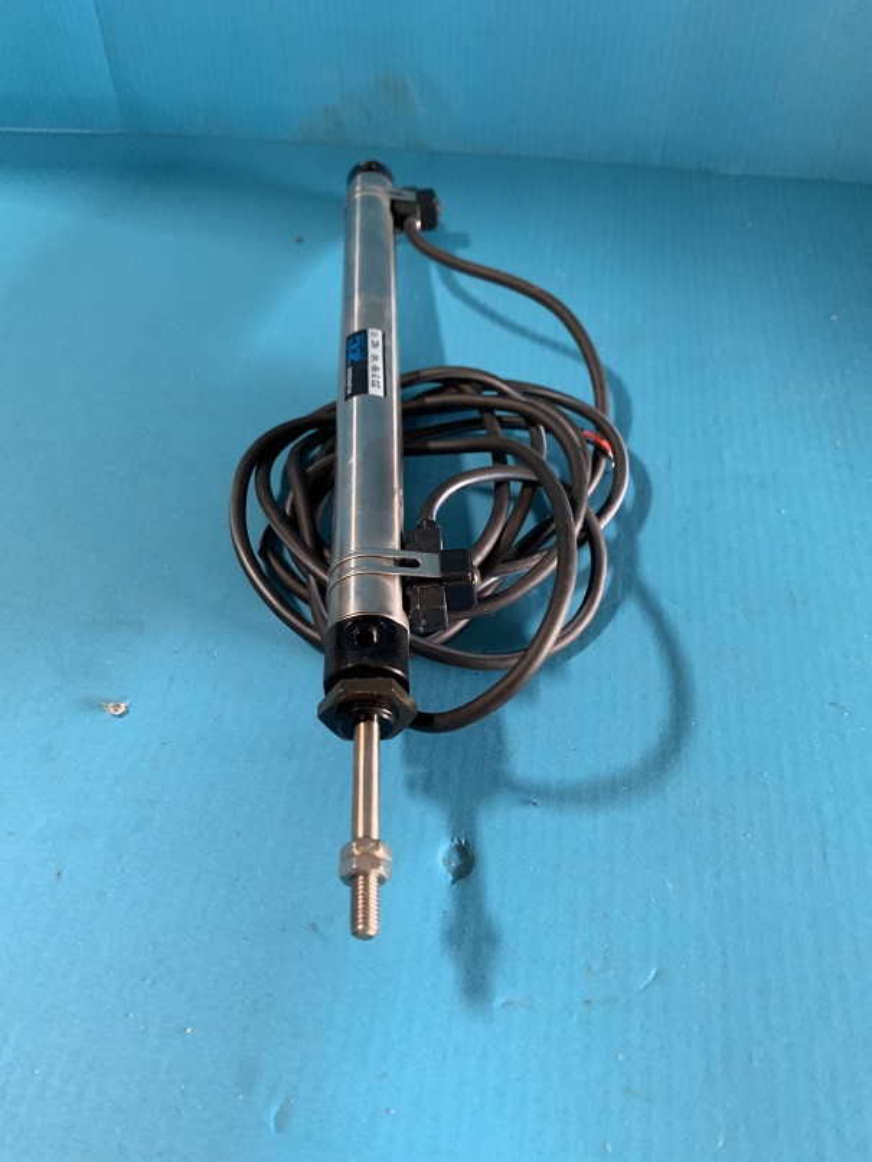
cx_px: 436
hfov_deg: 53.1
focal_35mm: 26
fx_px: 874
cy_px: 581
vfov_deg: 67.3
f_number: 1.8
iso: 400
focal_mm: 4.25
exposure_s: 1/55
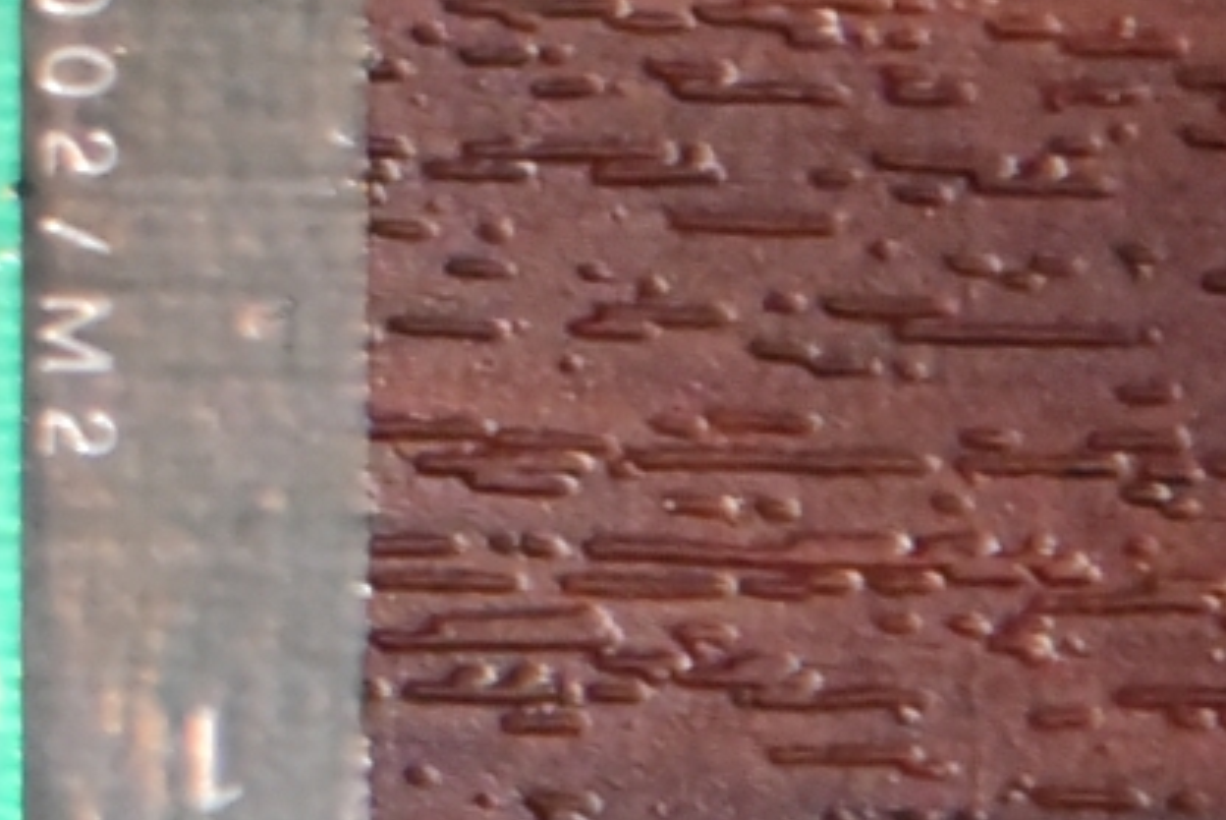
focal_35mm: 867
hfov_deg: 2.3
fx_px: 29546
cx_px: -2794
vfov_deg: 1.6
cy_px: -944
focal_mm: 120
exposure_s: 1/200
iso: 5000
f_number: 4
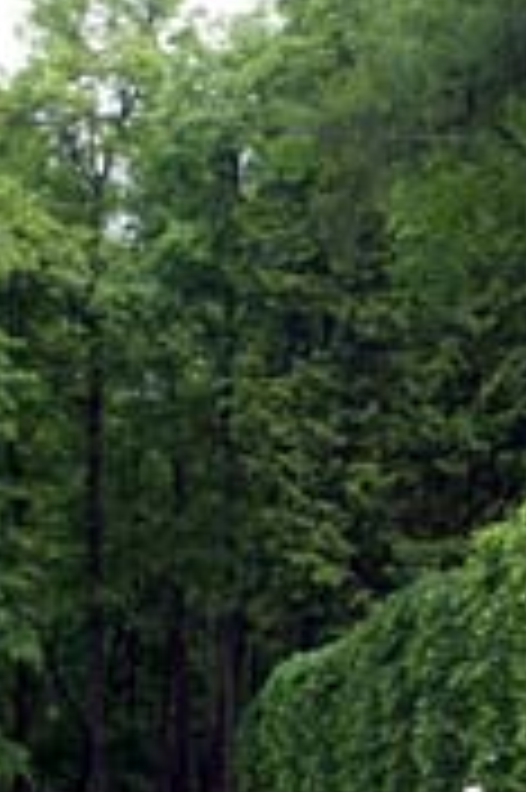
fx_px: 2525
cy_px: 634
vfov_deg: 17.7
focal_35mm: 115
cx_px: 416
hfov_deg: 11.8
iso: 400
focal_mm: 30
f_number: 9.5
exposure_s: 1/125
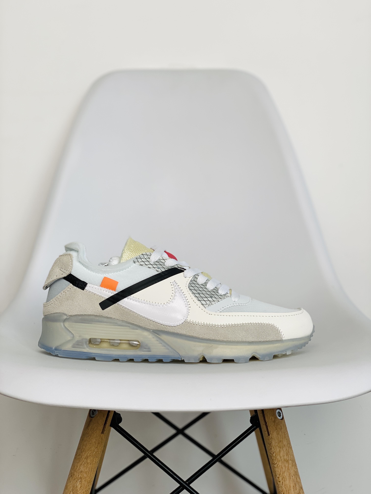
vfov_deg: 36.8
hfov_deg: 28.0
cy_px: 247
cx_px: 186
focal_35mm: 52
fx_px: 743
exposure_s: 1/167
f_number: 2
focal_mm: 6
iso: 20
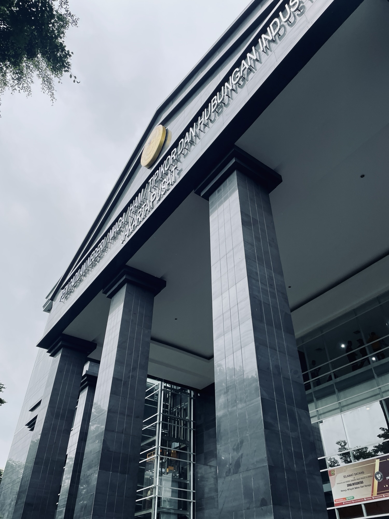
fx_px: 390
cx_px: 194
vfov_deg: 67.3
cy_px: 260
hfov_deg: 53.1
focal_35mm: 26
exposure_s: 1/590
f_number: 1.6
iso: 32
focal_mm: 4.2
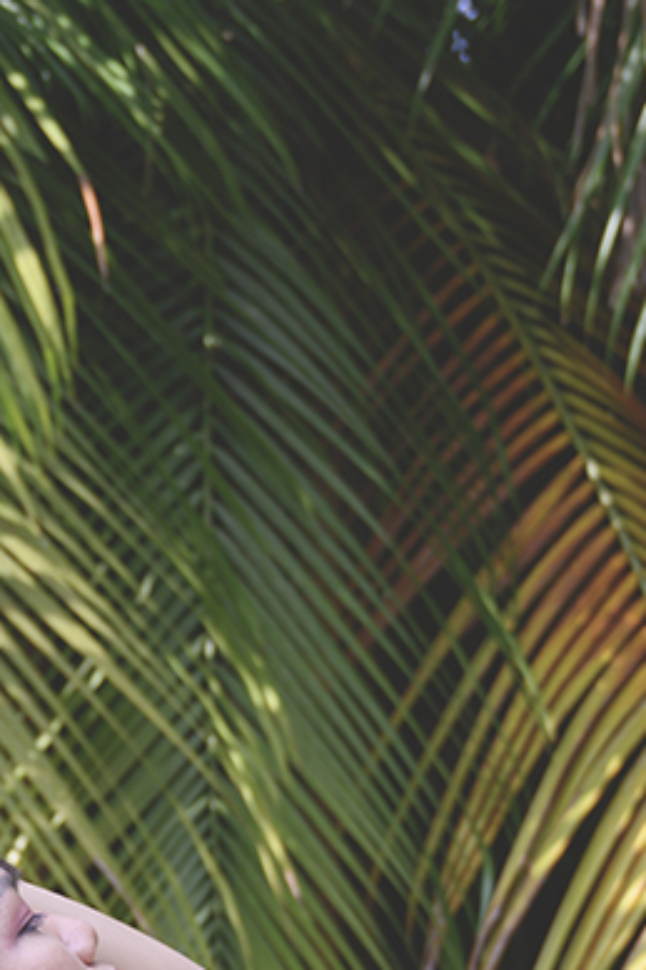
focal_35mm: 162
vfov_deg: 12.5
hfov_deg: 8.4
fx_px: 4364
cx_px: 20
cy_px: 980
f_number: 4
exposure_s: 1/160
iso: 80
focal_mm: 42
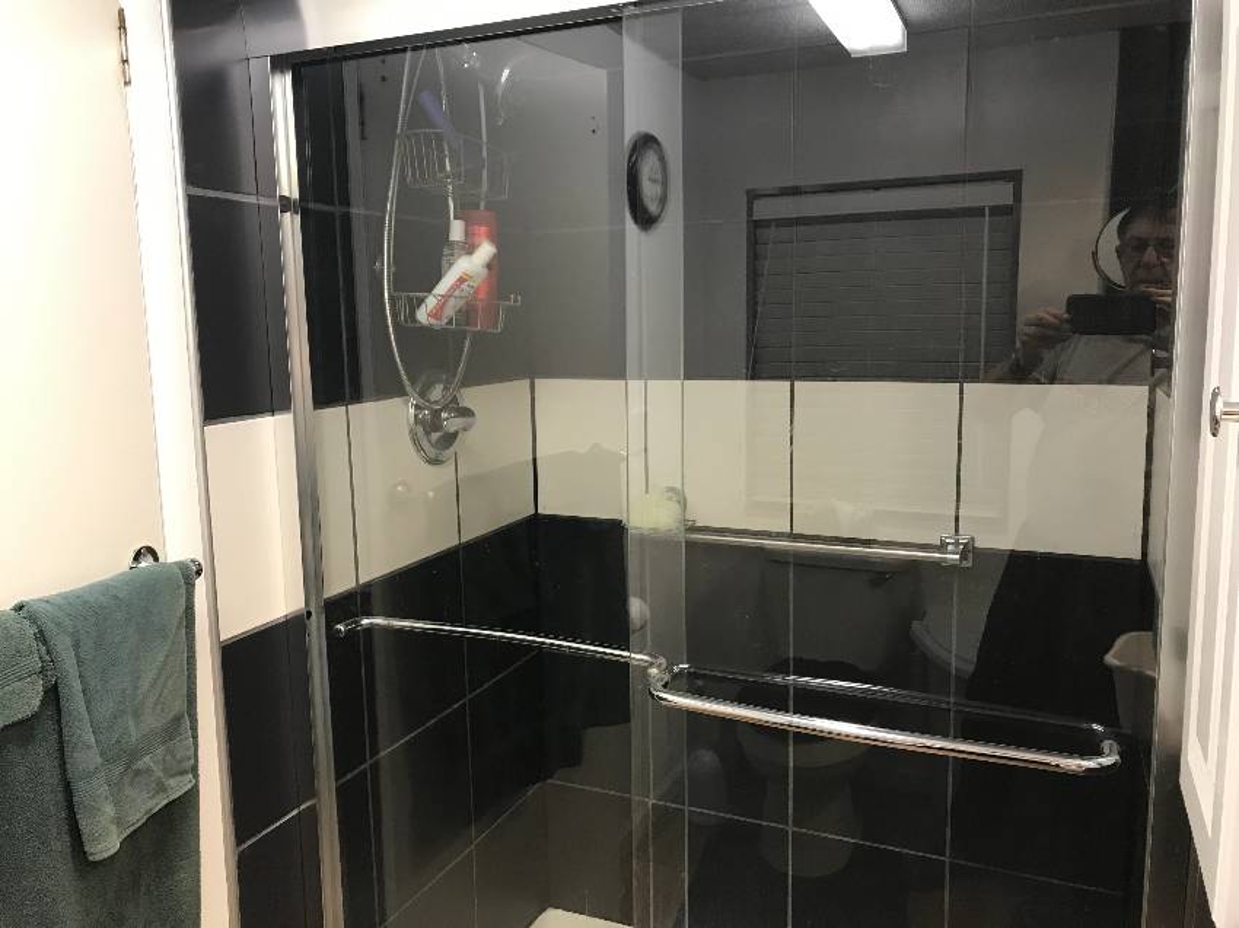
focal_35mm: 28
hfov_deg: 63.5
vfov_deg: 49.7
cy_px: 464
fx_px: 1002
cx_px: 620
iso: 40
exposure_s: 1/20
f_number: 1.8
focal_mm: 3.99
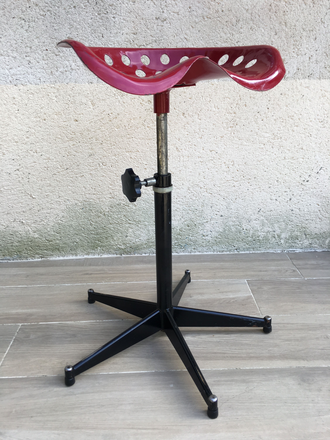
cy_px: 220
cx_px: 165
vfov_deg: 61.7
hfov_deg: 48.2
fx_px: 369
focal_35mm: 29
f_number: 2.2
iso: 25
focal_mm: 4.15
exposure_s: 1/109
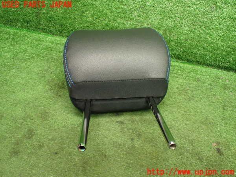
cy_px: 88
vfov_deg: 46.8
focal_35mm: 30
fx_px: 205
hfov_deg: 60.0
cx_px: 118
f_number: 2.3
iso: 800
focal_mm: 5.4
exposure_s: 1/60
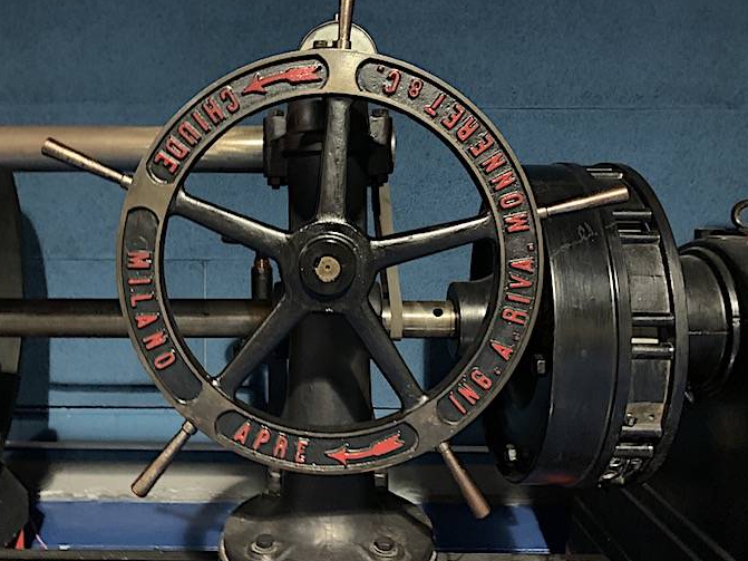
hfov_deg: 58.1
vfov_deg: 45.4
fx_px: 670
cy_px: 252
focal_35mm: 31
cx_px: 315
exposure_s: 1/17
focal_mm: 4.25
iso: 640
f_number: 1.8
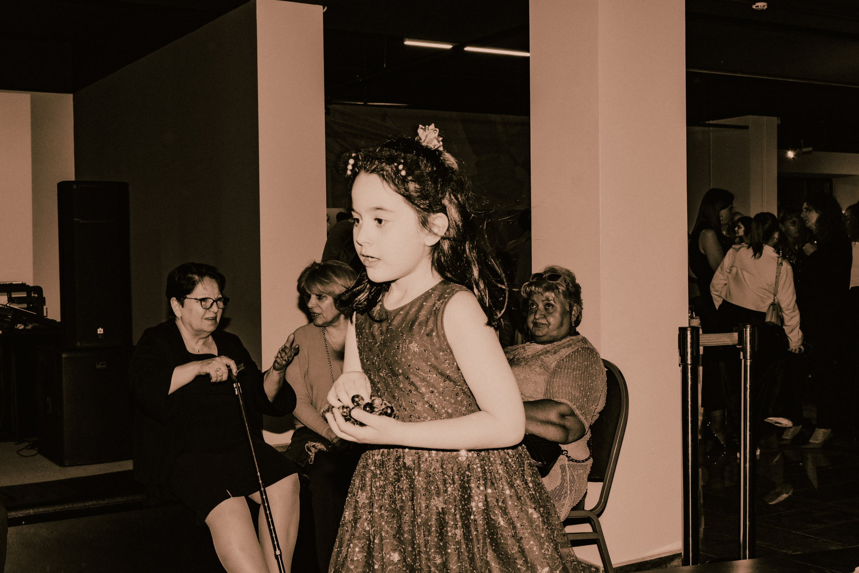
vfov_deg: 29.3
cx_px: 430
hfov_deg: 42.7
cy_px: 286
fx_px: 1098
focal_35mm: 46
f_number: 11
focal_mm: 46
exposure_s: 1/50
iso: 1250
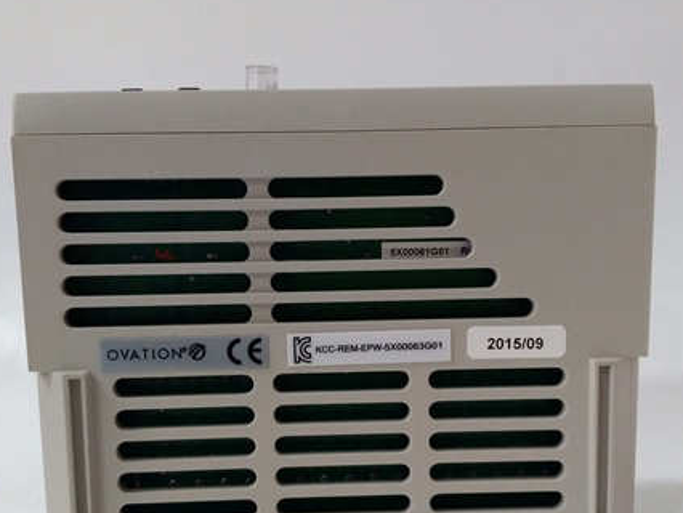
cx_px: 342
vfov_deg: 37.5
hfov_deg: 49.0
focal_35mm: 38
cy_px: 325
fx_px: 750
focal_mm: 3.79
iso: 458
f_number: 2
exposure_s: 1/33
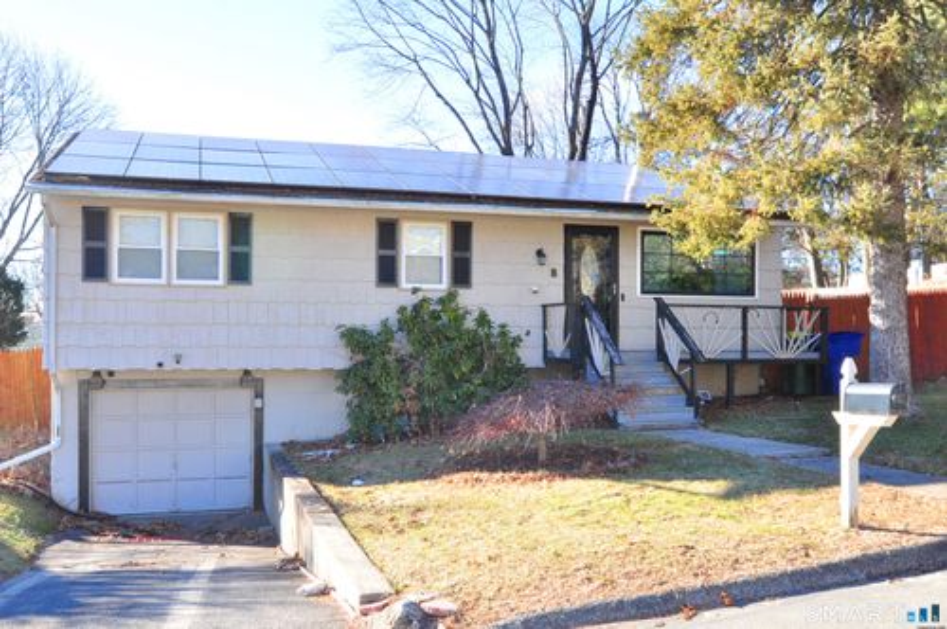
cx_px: 474
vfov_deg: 43.5
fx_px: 788
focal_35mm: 30
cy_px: 314
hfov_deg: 62.0
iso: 640
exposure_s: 1/250
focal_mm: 20
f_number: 8
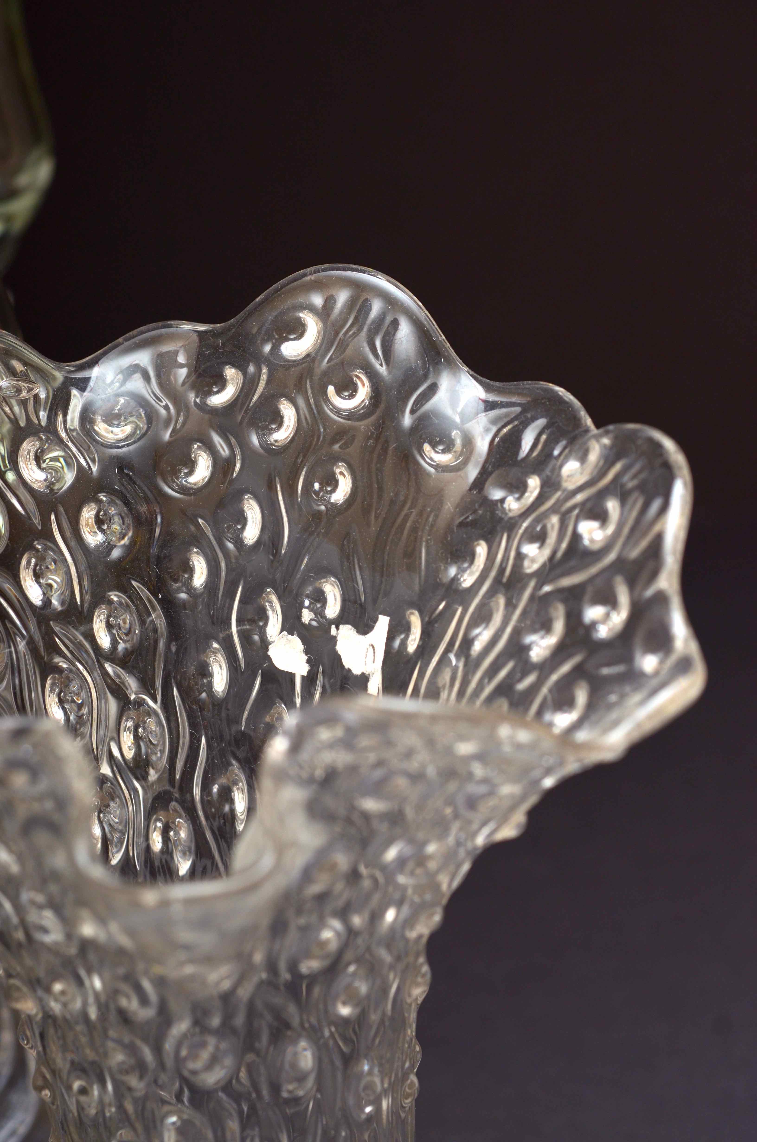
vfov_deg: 24.7
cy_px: 571
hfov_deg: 16.5
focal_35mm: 82
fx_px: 2614
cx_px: 378
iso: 100
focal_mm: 55
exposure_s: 1/320
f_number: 5.6
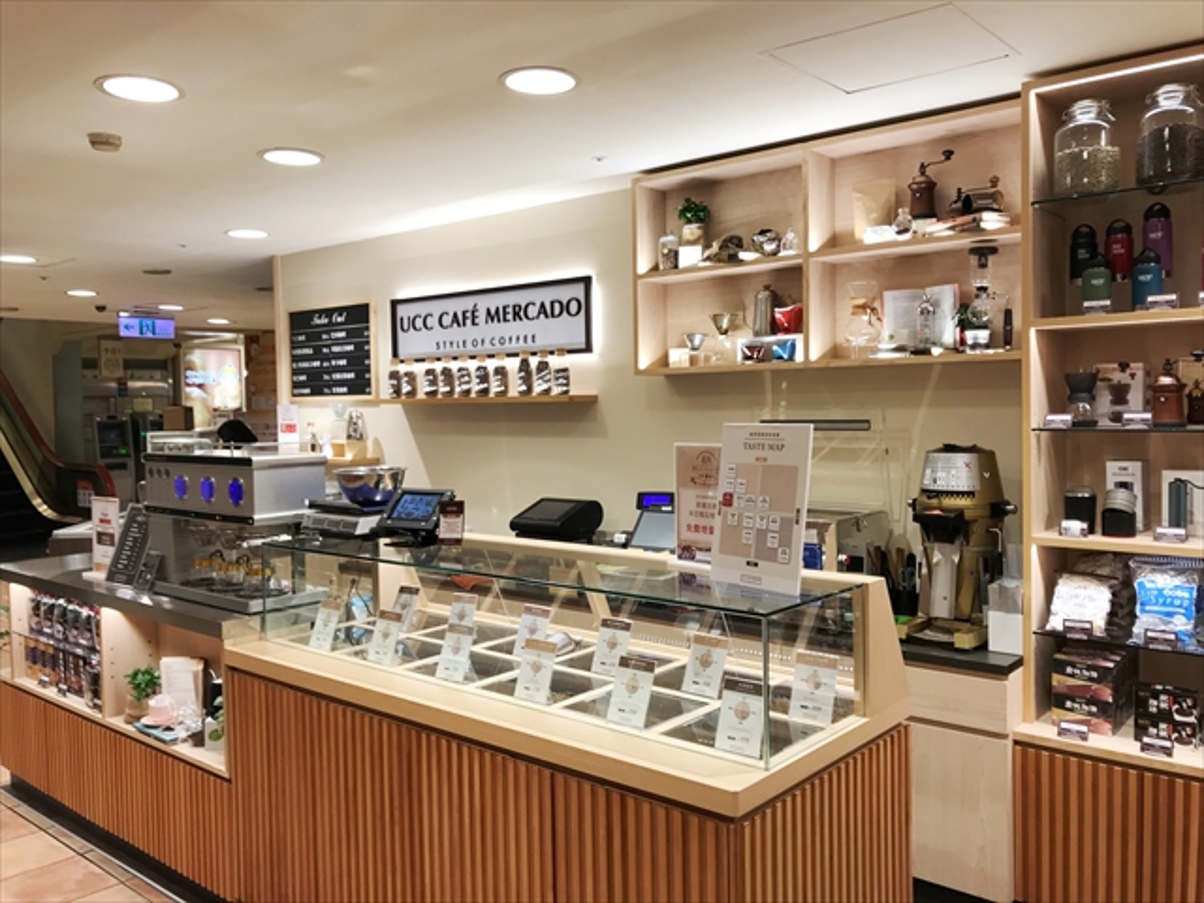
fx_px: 974
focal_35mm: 28
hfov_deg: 63.4
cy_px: 452
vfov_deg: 49.7
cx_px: 602
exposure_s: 1/60
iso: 25
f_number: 1.8
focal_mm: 3.99
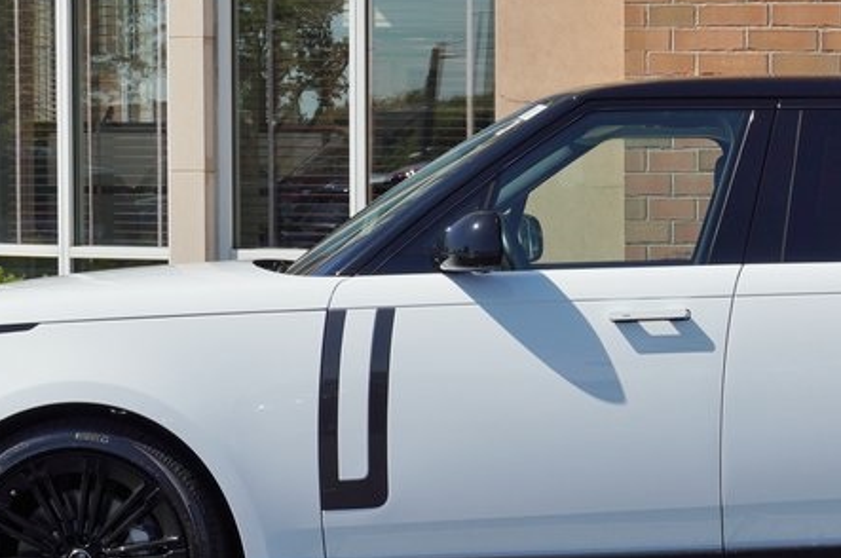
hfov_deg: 15.9
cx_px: 706
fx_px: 2989
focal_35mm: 128
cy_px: 375
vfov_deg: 10.7
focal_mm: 37
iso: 100
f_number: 8
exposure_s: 1/500
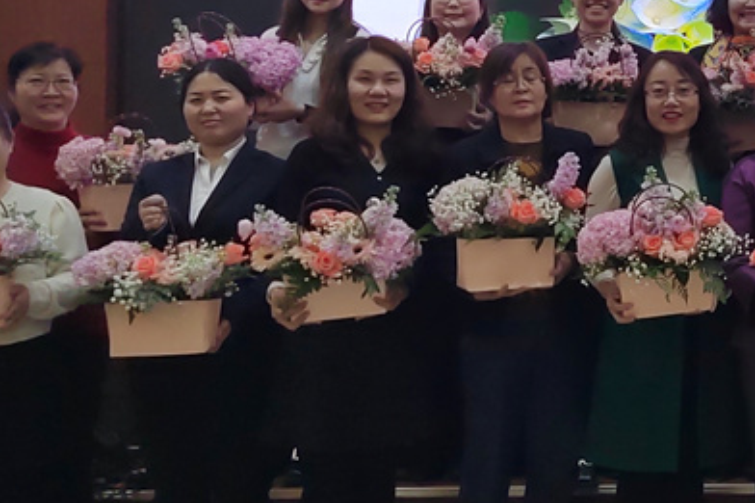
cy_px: 102
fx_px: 1279
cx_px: 871
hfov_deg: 29.1
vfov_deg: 22.0
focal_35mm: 61
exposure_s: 1/100
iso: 628
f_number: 1.9
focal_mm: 5.52
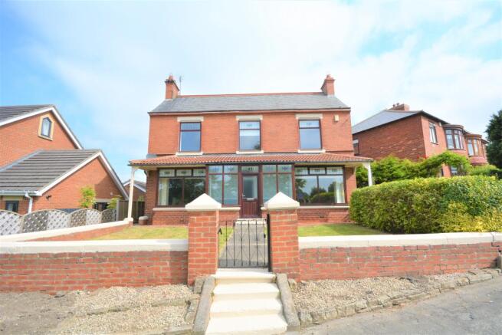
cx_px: 251
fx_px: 209
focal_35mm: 15
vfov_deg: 77.4
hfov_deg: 100.4
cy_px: 168
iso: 125
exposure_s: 1/250
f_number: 8
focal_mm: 10
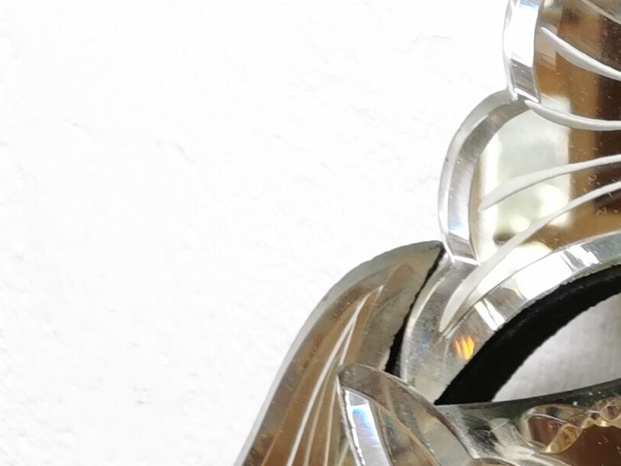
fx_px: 2190
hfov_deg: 13.1
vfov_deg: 11.5
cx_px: 1371
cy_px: 765
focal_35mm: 122
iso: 50
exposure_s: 1/120
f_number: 1.8
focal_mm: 5.58
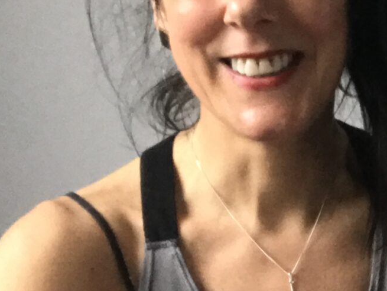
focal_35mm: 125
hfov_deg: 15.1
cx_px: 499
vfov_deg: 11.6
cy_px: 378
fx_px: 1398
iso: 80
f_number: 2.2
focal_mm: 2.87
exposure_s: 1/33
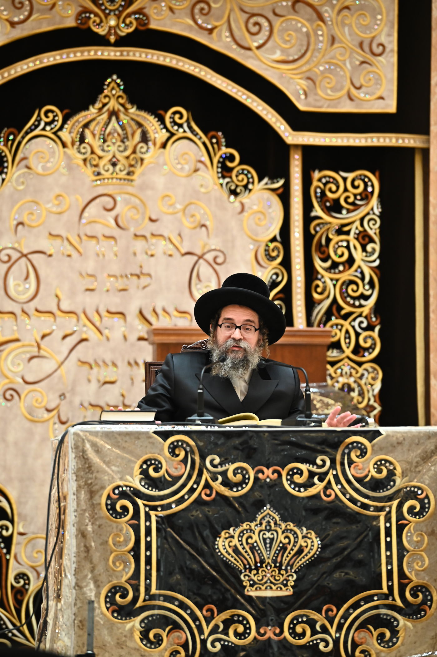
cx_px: 218
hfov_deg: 6.9
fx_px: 3646
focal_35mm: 200
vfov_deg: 10.3
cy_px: 328
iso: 2000
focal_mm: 200
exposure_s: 1/200
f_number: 4.5
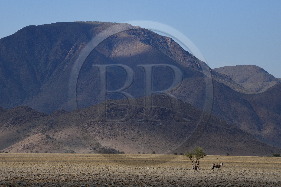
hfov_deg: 11.1
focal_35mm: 185
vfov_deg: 7.4
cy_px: 94
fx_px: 1444
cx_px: 140
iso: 400
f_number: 7.1
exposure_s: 1/3200
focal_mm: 185
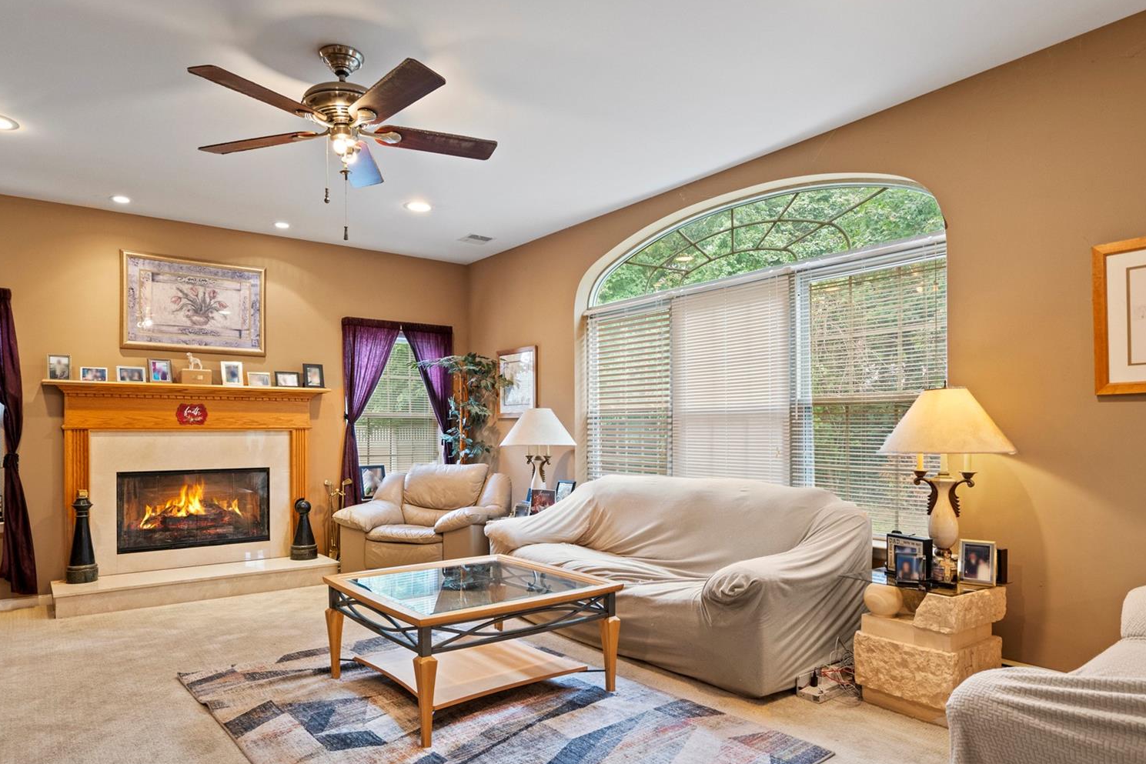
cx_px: 559
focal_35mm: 22
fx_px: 700
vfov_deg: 57.0
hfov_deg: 78.6
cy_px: 434
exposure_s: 1/10
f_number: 5.6
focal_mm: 16
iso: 1250
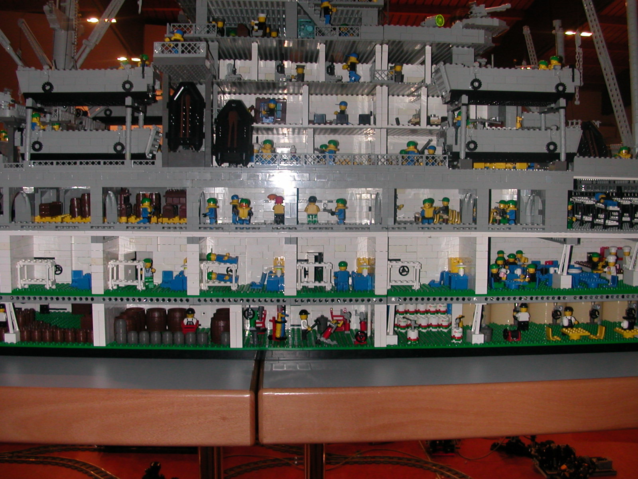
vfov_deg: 38.7
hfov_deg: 50.1
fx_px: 682
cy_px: 240
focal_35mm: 37
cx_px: 319
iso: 100
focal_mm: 5.6
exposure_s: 1/59.9
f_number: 2.7
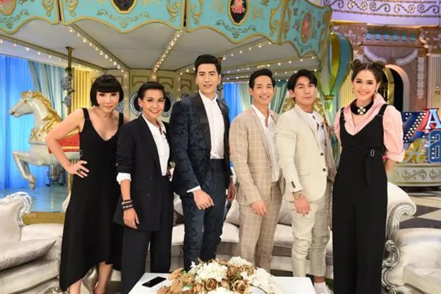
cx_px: 220
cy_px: 147
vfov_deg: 41.1
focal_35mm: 32
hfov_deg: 58.7
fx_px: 392
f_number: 4
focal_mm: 32
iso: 1250
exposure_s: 1/320
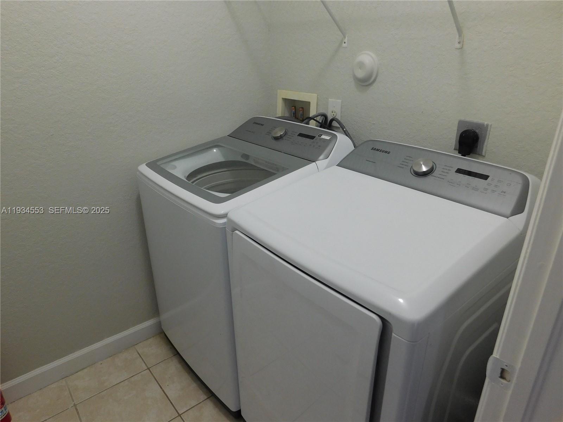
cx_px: 282
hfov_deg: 71.6
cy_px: 211
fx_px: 390
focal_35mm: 24
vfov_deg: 56.8
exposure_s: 1/30
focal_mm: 4.1
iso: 180
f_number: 3
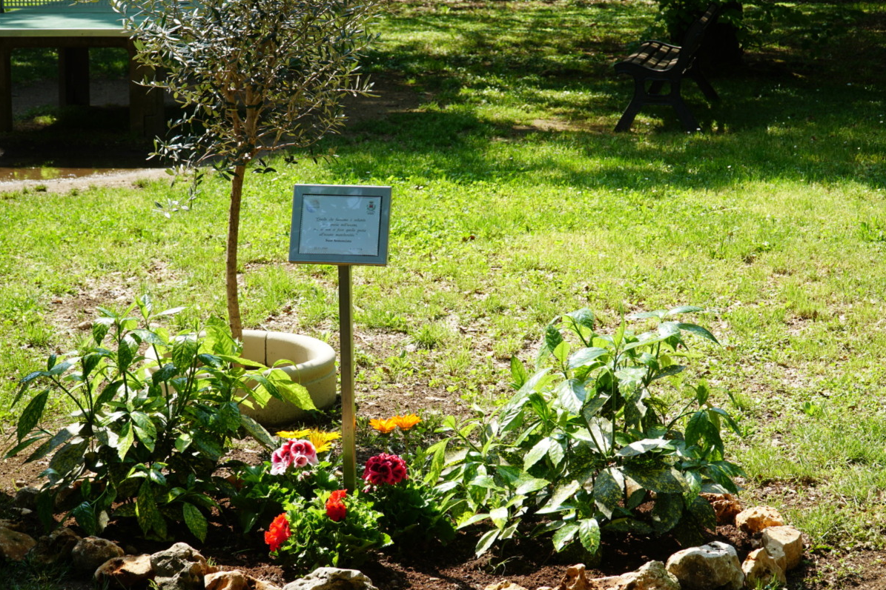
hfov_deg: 26.8
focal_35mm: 76
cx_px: 460
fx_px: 1858
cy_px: 301
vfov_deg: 18.0
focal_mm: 47
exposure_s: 1/100
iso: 100
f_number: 7.1
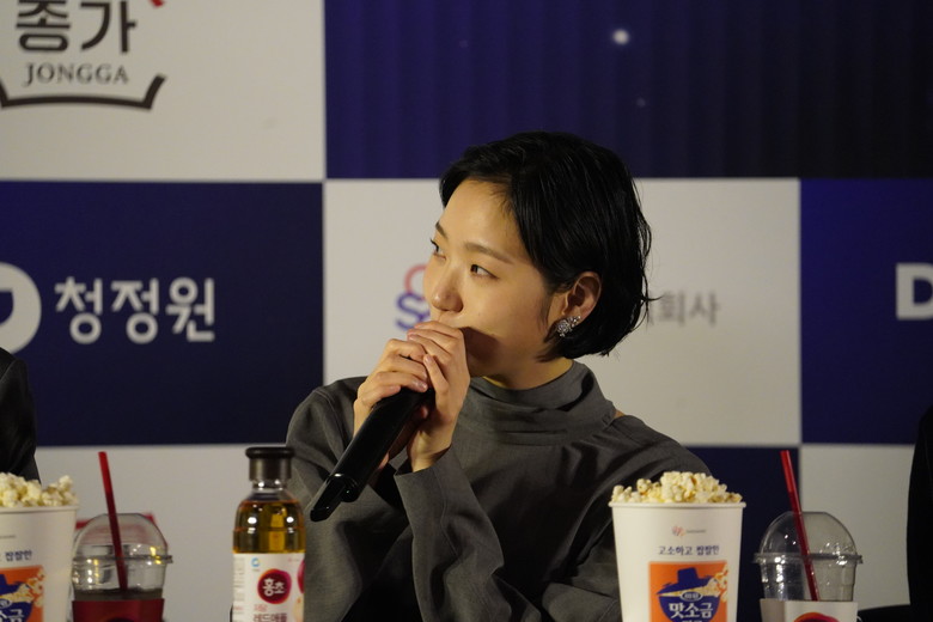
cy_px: 311
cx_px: 466
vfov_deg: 4.2
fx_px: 8539
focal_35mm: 330
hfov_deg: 6.3
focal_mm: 329.5
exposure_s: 1/125
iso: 8000
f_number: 6.3
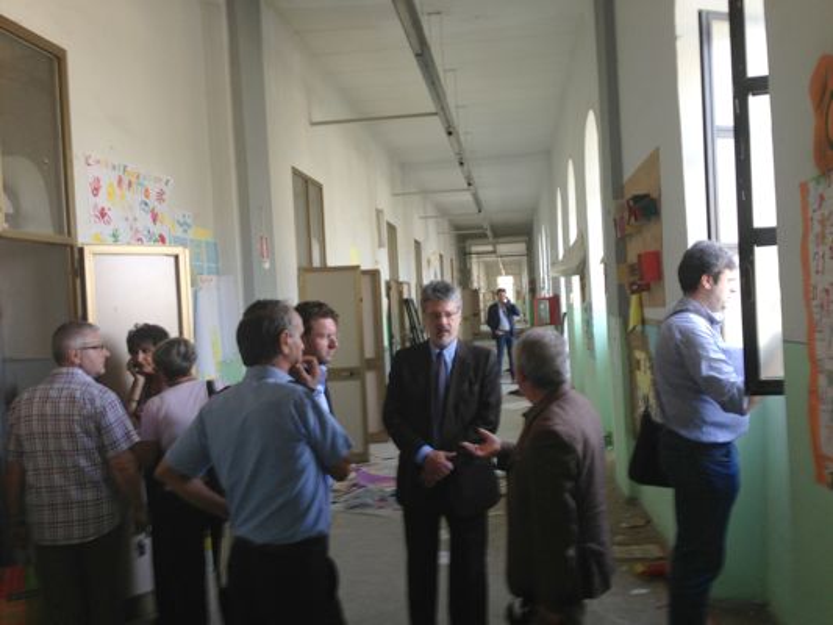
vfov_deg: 43.0
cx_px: 416
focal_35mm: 33
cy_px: 312
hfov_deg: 55.3
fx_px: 794
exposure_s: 1/24
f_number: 2.4
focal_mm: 4.13
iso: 50
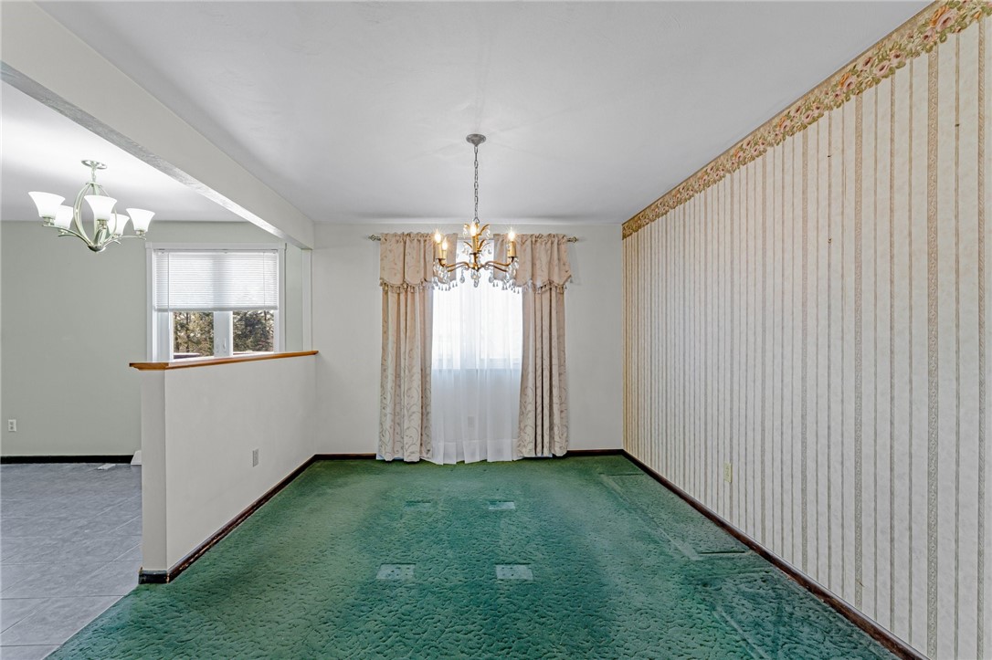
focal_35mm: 15
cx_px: 496
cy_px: 330
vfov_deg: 78.0
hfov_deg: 101.2
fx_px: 408
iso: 500
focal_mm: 14.8
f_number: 11
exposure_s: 1/60
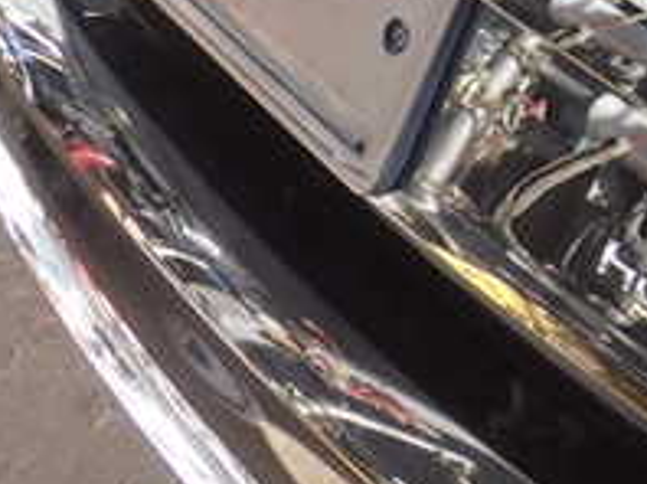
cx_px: 859
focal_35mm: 91
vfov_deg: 15.2
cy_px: -203
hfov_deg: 19.7
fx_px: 1699
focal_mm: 5.4
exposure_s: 1/100
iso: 100
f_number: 2.3
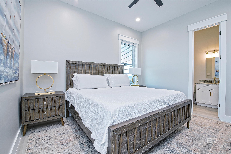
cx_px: 116
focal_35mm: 15
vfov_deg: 77.3
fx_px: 96
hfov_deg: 100.4
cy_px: 77
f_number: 16
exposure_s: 1/5
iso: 500
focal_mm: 15
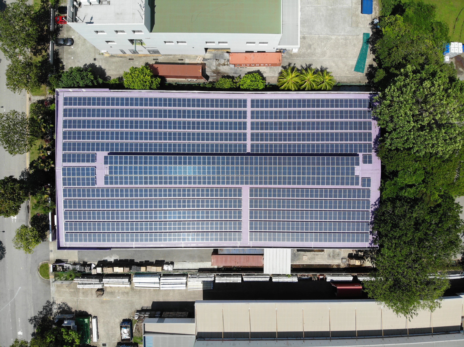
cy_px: 174
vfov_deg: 56.8
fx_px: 322
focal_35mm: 24
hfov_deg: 71.6
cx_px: 232
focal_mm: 4.5
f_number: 2.8
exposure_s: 1/1279
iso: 100
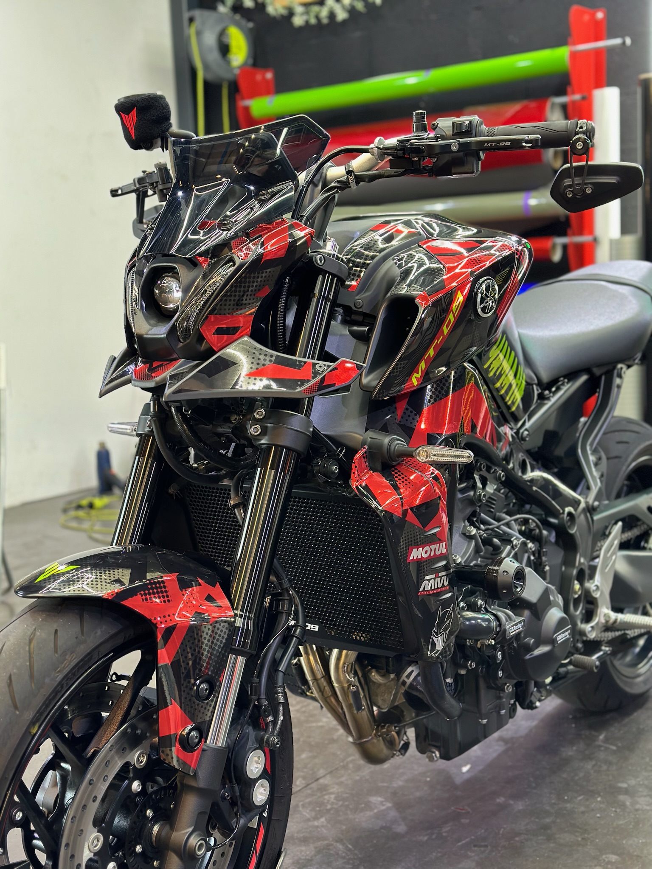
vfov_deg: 39.7
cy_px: 434
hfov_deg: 30.3
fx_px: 1205
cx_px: 326
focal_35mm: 48
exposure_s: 1/50
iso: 200
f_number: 1.78
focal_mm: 6.86
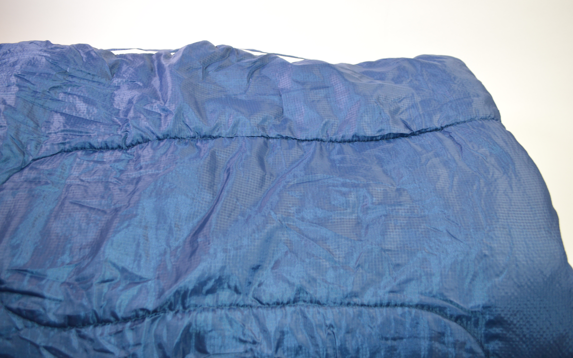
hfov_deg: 66.5
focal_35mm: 28
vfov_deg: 44.5
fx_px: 437
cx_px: 282
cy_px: 178
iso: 400
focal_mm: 18
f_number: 4
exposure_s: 1/80
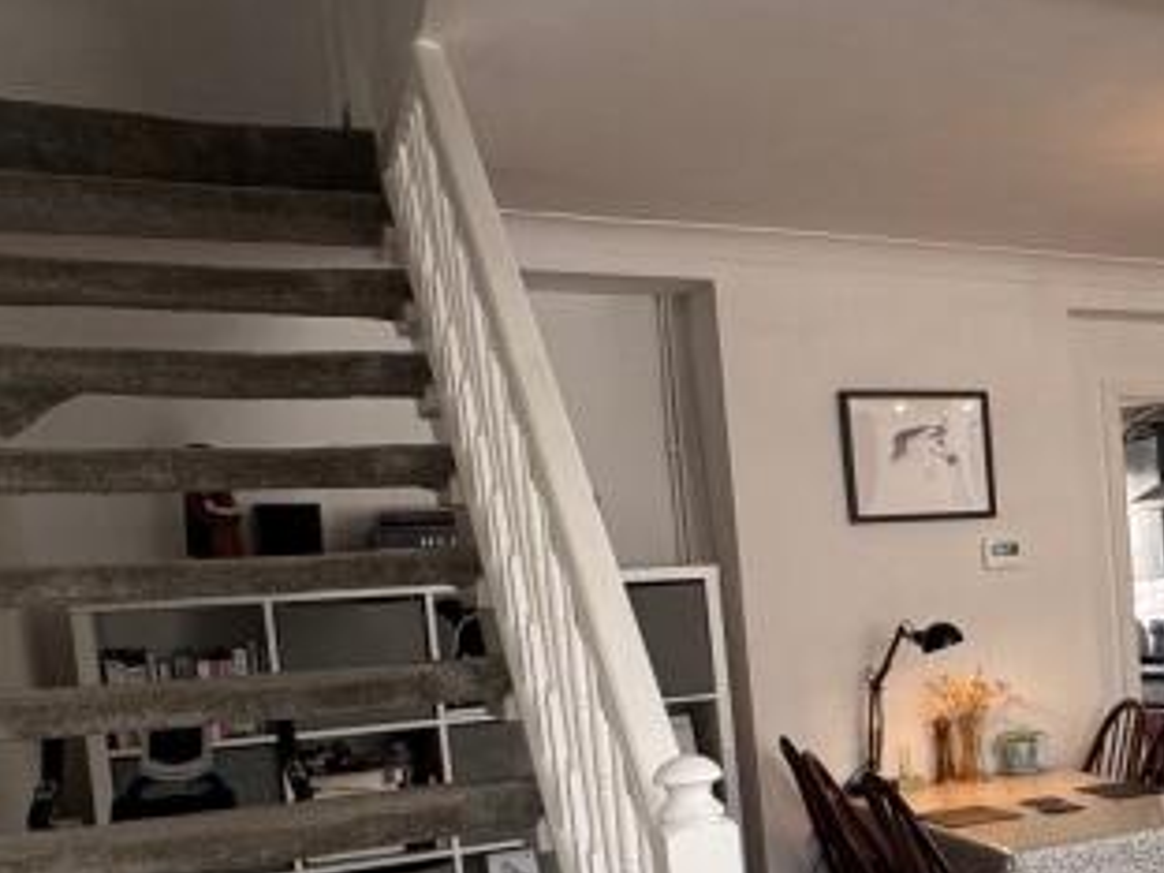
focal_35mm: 46
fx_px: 1547
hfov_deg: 34.0
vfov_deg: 30.9
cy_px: 675
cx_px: 1365
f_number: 2.2
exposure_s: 1/100
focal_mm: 2.22
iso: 160
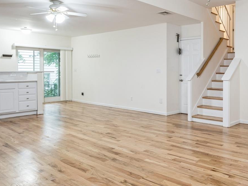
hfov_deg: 54.8
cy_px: 87
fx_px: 222
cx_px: 194
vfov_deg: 45.4
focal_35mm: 31
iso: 200
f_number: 11
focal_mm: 14
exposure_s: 1/2.5
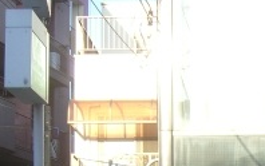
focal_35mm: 130
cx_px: 321
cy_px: 308
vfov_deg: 9.6
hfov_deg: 15.5
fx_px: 939
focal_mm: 7.9
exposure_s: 1/200
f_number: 4
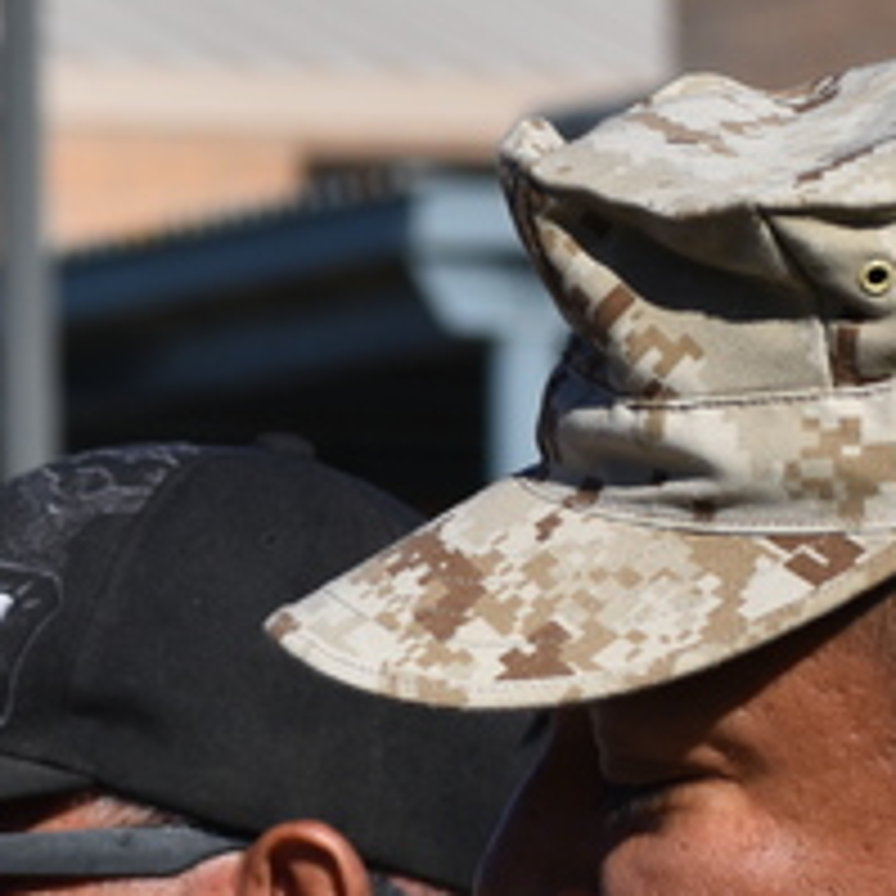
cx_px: -1220
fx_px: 15755
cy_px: 1371
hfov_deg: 3.2
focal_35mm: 538
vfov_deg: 3.2
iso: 100
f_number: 8
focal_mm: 82
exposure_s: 1/500
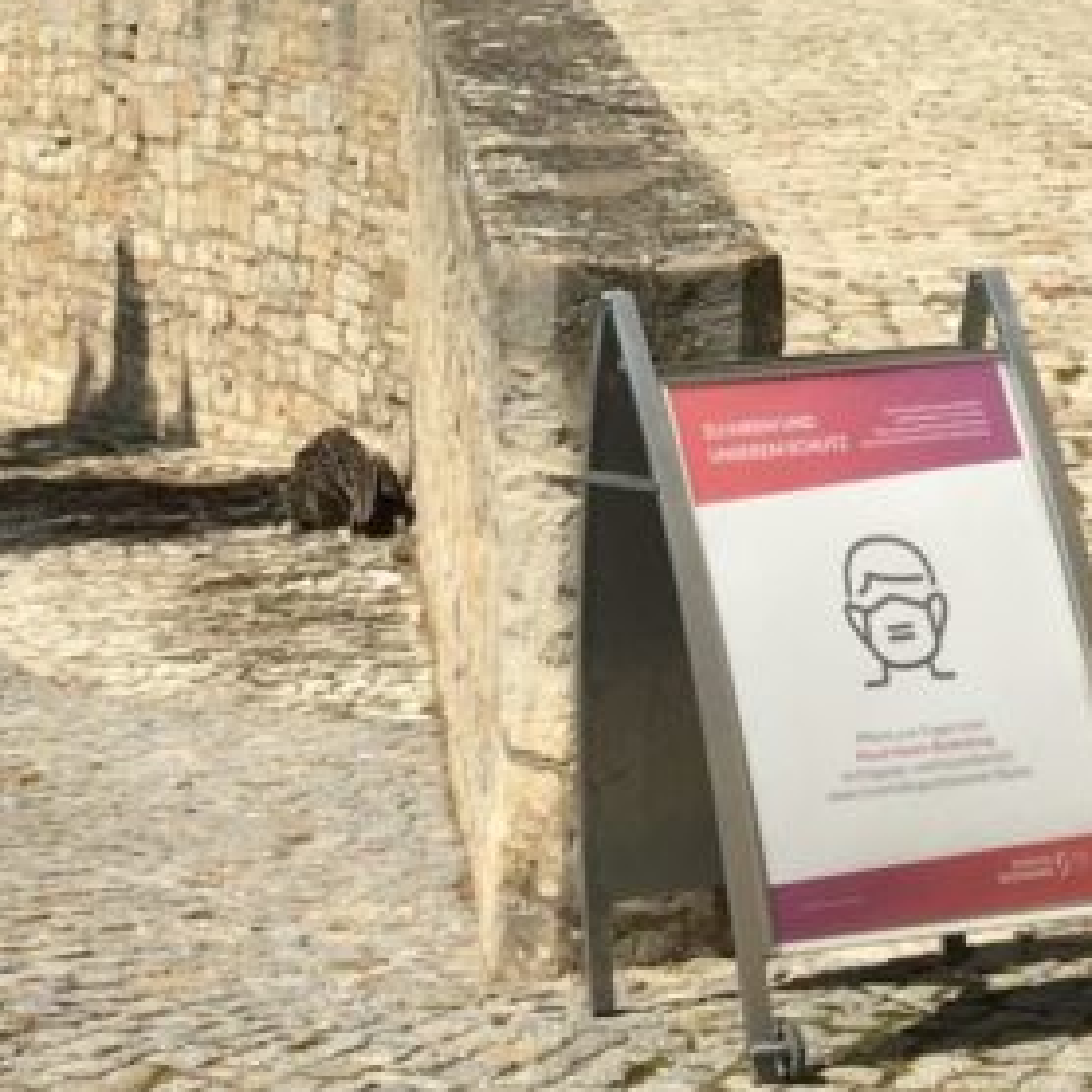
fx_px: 4390
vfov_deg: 13.2
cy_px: -646
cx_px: 244
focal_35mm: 123
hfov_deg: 14.1
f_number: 2.2
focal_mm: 4.15
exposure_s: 1/2747
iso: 25
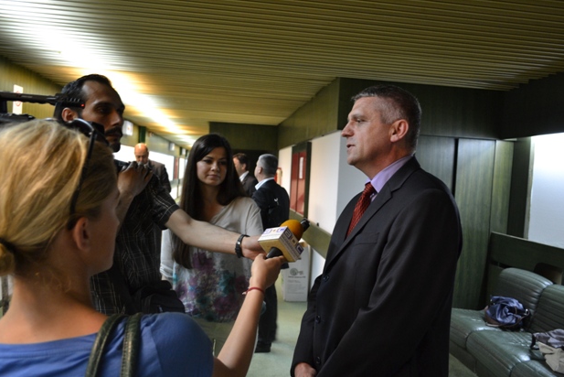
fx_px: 439
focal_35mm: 28
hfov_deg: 65.4
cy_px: 194
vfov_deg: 46.4
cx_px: 289
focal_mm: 18
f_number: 3.5
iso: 1000
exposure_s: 1/15
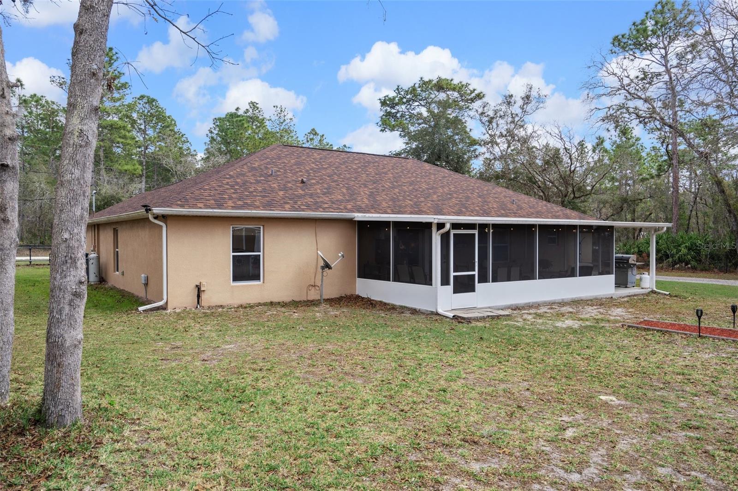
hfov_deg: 69.4
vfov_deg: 49.5
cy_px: 246
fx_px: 533
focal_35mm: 26
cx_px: 369
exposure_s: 1/60
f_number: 8
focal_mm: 26
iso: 320
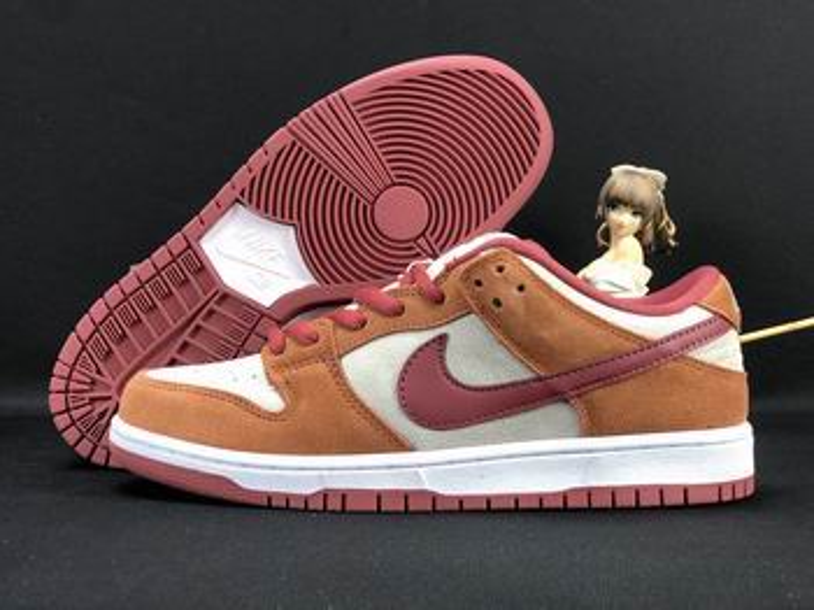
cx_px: 407
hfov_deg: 33.8
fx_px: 1339
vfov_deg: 25.6
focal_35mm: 57
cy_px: 305
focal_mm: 6.6
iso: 125
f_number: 2.8
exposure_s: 1/30
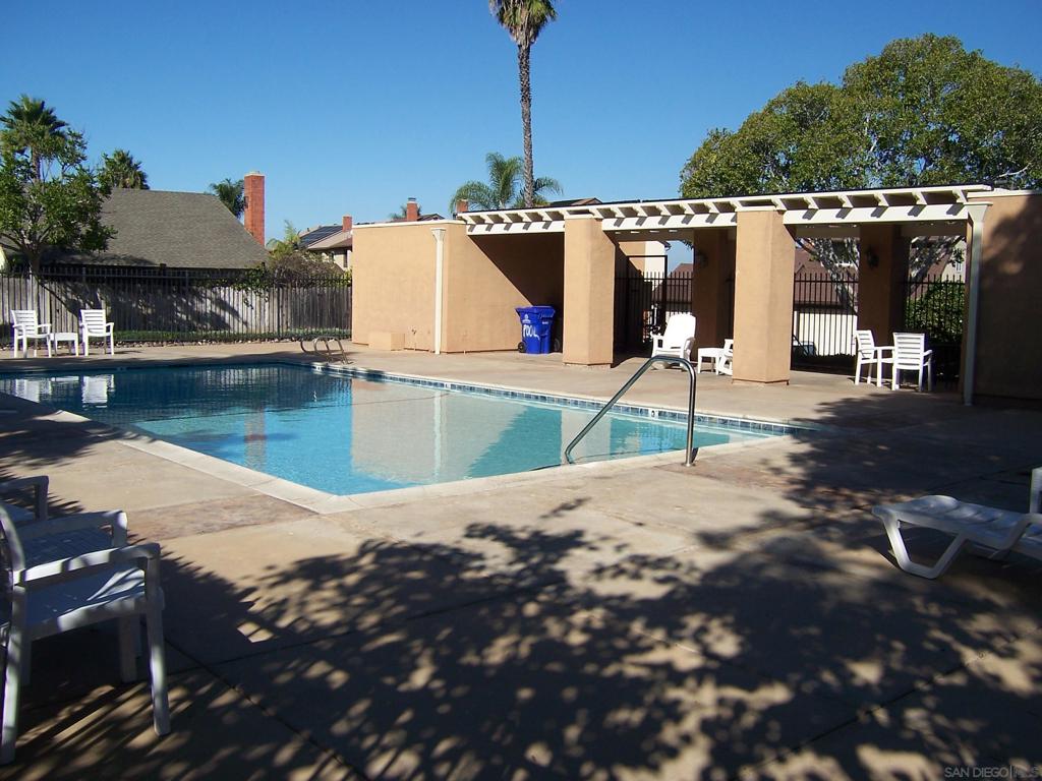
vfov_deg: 42.9
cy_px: 390
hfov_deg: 55.4
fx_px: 993
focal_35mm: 33
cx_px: 521
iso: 80
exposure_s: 1/1000
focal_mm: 5.5
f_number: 4
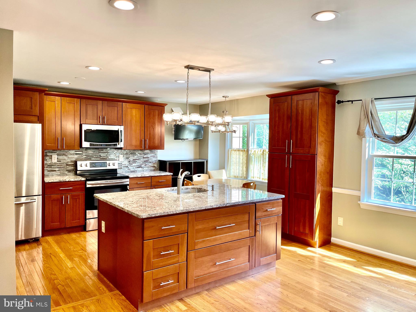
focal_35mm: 26
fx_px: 312
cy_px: 156
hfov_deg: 67.3
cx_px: 208
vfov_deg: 53.1
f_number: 1.6
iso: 80
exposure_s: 1/120
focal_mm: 5.1
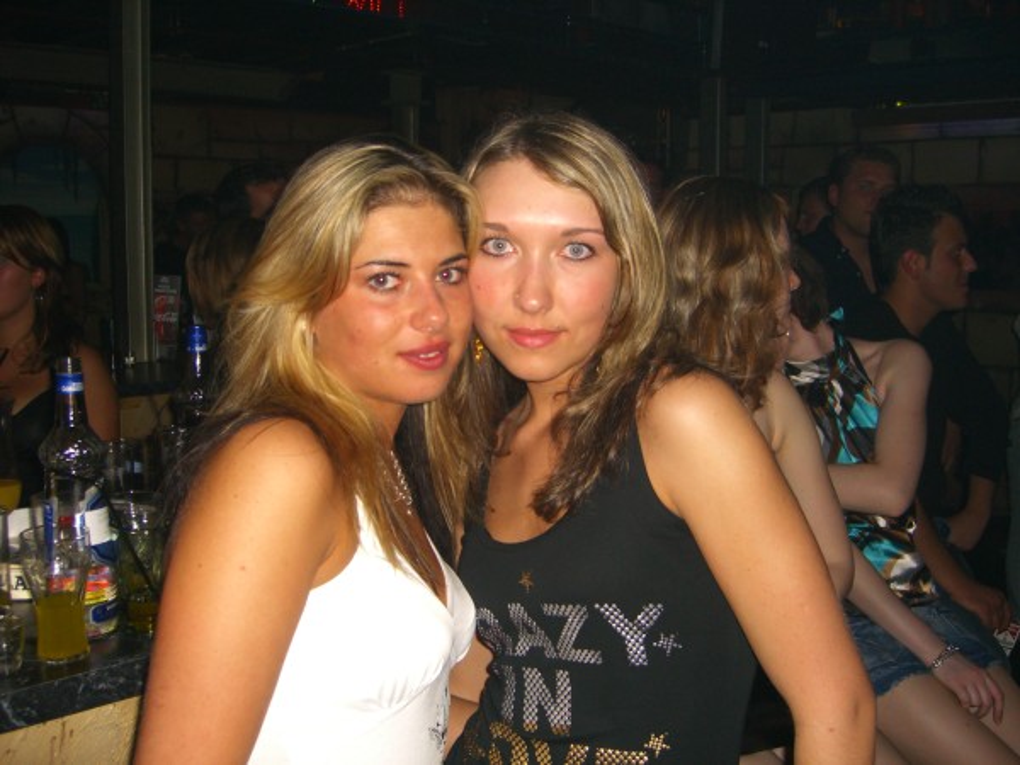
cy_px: 382
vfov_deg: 37.7
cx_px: 510
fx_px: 1120
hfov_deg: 49.0
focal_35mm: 38
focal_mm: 7.9
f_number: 2.8
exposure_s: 1/60
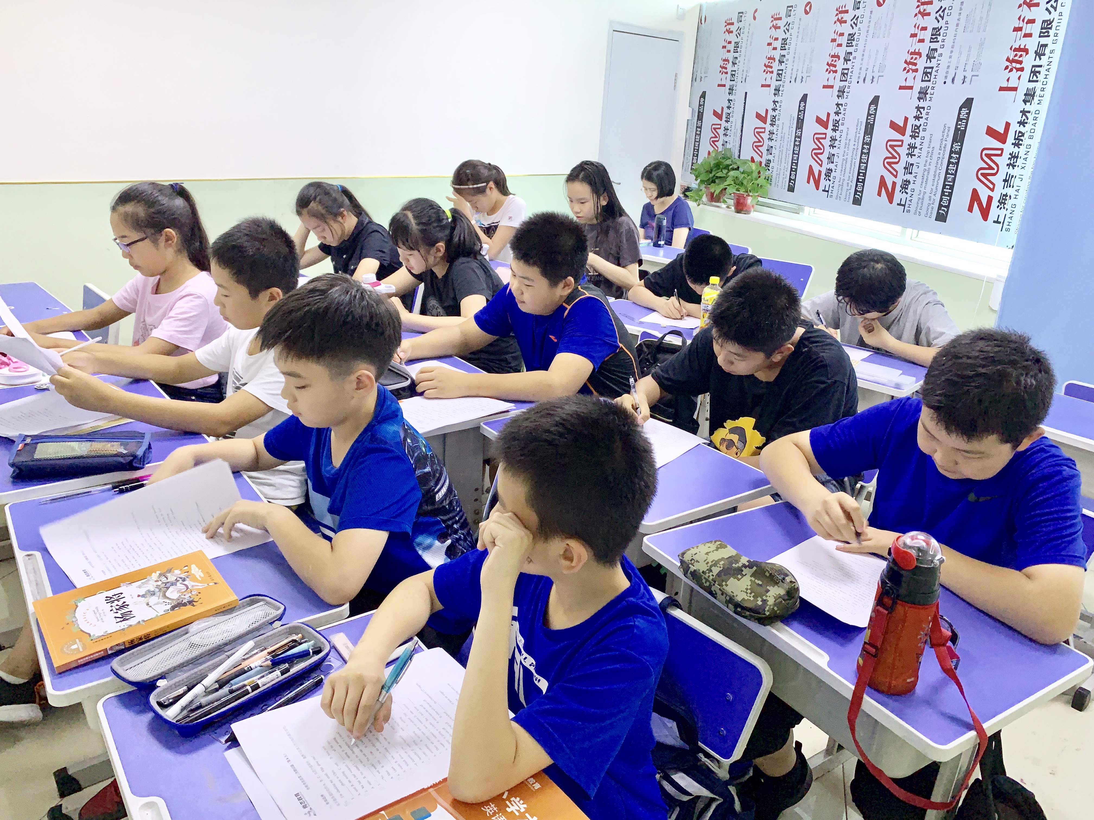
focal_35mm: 26
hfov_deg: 67.3
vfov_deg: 53.1
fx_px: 822
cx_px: 547
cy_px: 410
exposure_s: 1/60
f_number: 1.8
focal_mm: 4.25
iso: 320
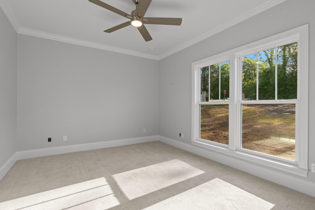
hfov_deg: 93.3
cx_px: 158
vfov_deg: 70.4
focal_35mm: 17
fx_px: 149
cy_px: 105
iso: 100
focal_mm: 17
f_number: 9
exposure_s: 1/20
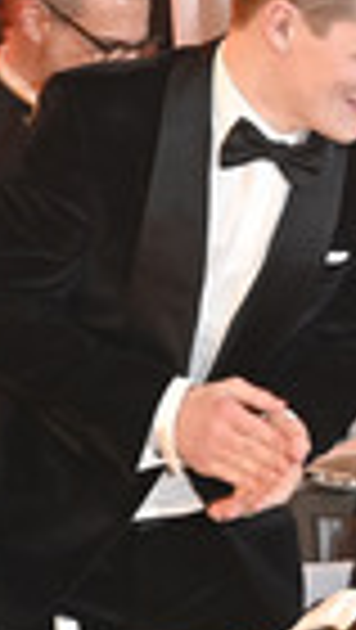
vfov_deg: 23.3
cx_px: 737
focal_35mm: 91
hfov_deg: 11.8
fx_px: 1523
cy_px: 392
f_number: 5.6
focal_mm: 27
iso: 2000
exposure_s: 1/30
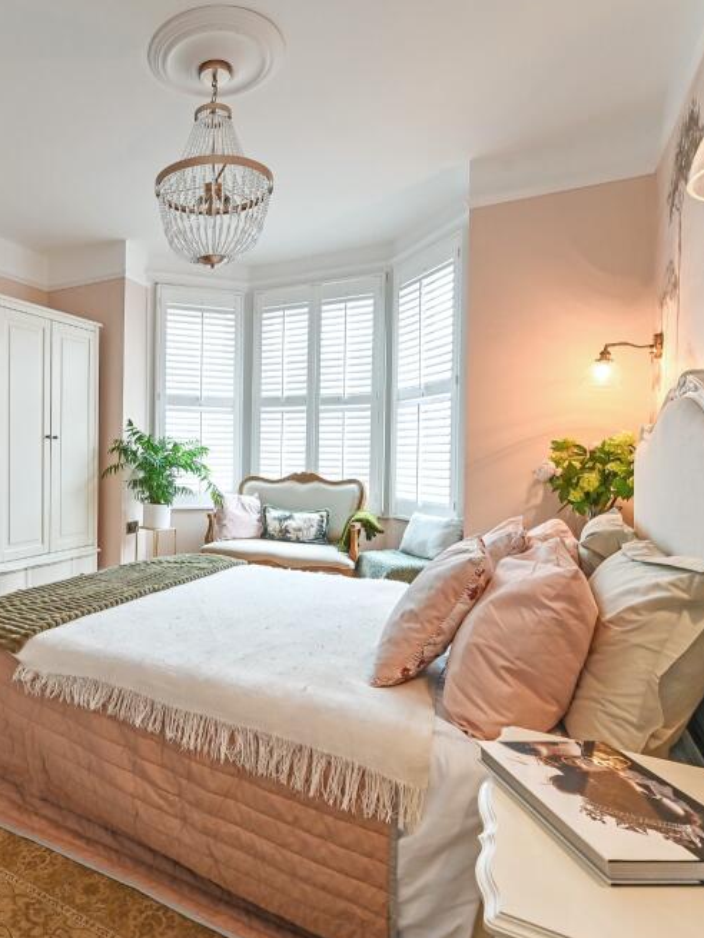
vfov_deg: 79.0
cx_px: 153
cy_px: 476
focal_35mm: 21
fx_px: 569
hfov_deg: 59.1
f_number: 8
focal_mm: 14
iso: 400
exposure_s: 1/10
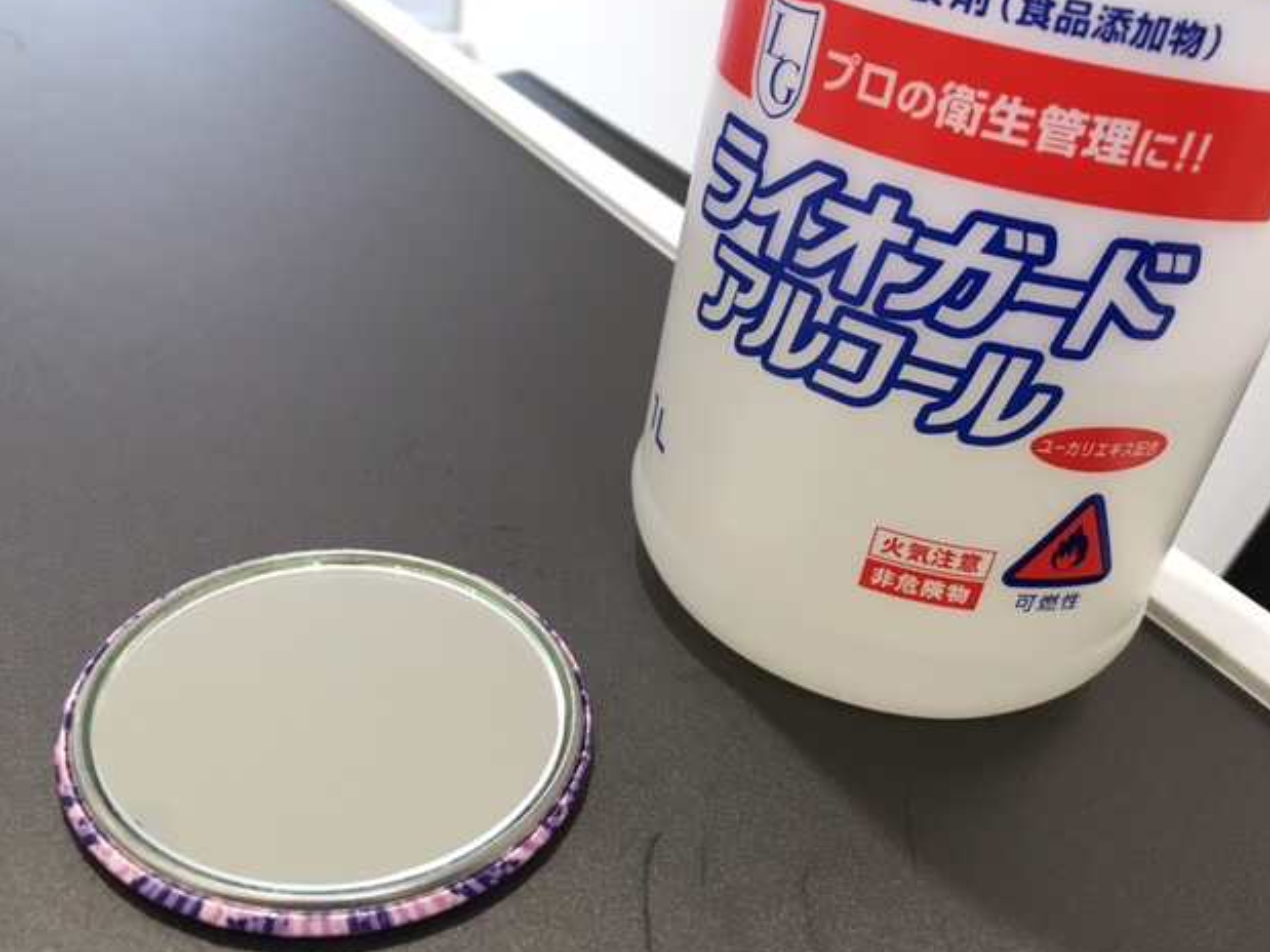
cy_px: 470
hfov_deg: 60.0
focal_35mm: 30
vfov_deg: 46.8
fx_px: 1100
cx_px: 622
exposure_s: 1/30
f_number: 2.2
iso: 64
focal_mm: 4.15
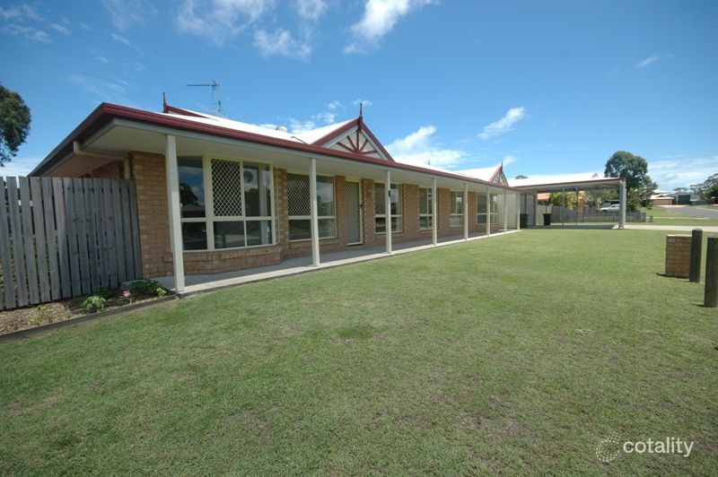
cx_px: 359
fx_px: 329
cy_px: 238
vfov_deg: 72.0
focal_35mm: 16
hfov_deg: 95.0
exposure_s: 1/320
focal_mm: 11
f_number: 9
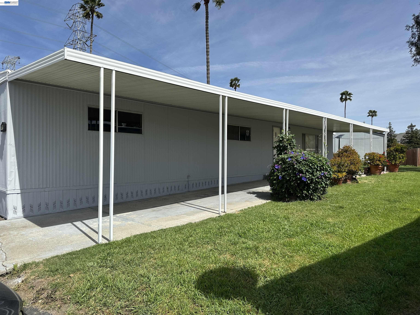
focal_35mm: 24
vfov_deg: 56.8
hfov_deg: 71.6
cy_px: 158
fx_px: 291
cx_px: 210
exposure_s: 1/5263
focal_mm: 6.86
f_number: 1.78
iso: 80
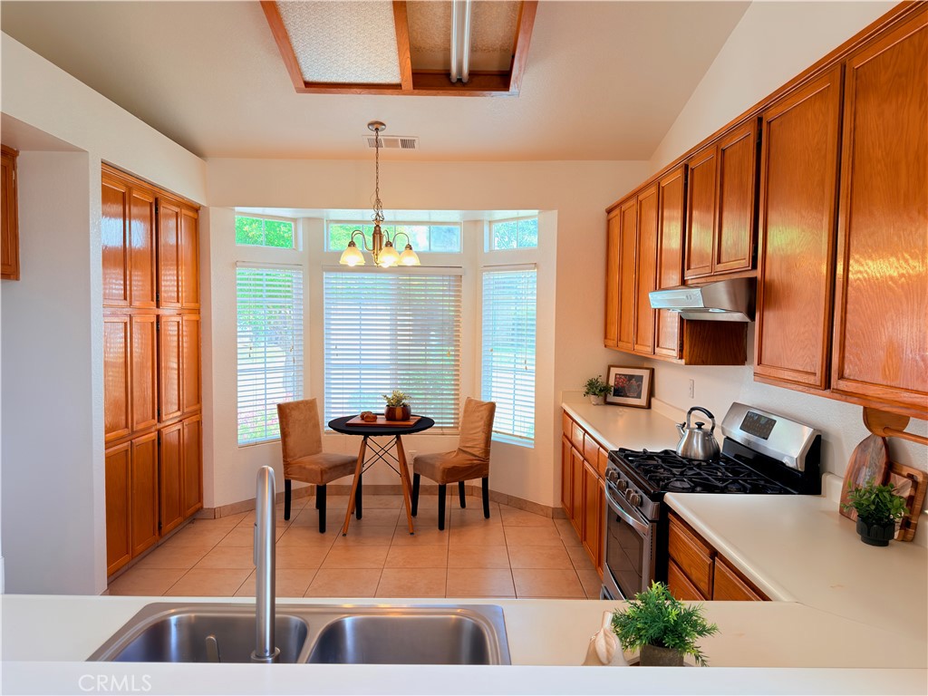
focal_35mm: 24
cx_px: 464
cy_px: 348
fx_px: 643
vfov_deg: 56.8
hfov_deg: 71.6
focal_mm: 6.76
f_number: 1.78
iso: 80
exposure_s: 1/272
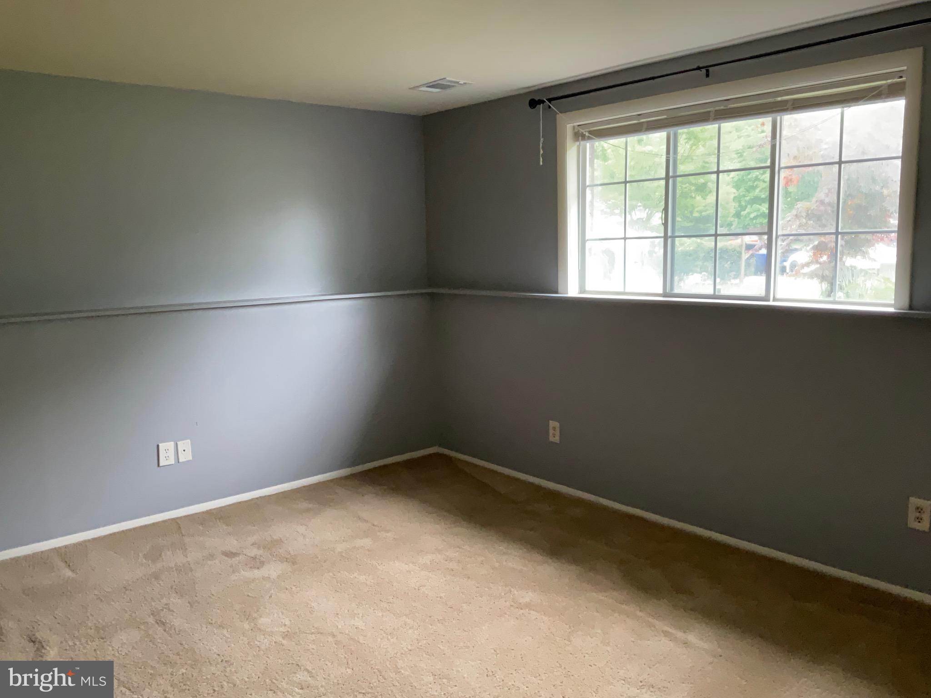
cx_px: 466
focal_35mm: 29
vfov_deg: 48.2
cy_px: 349
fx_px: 780
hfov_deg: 61.7
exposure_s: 1/60
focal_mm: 3
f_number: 1.8
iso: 250
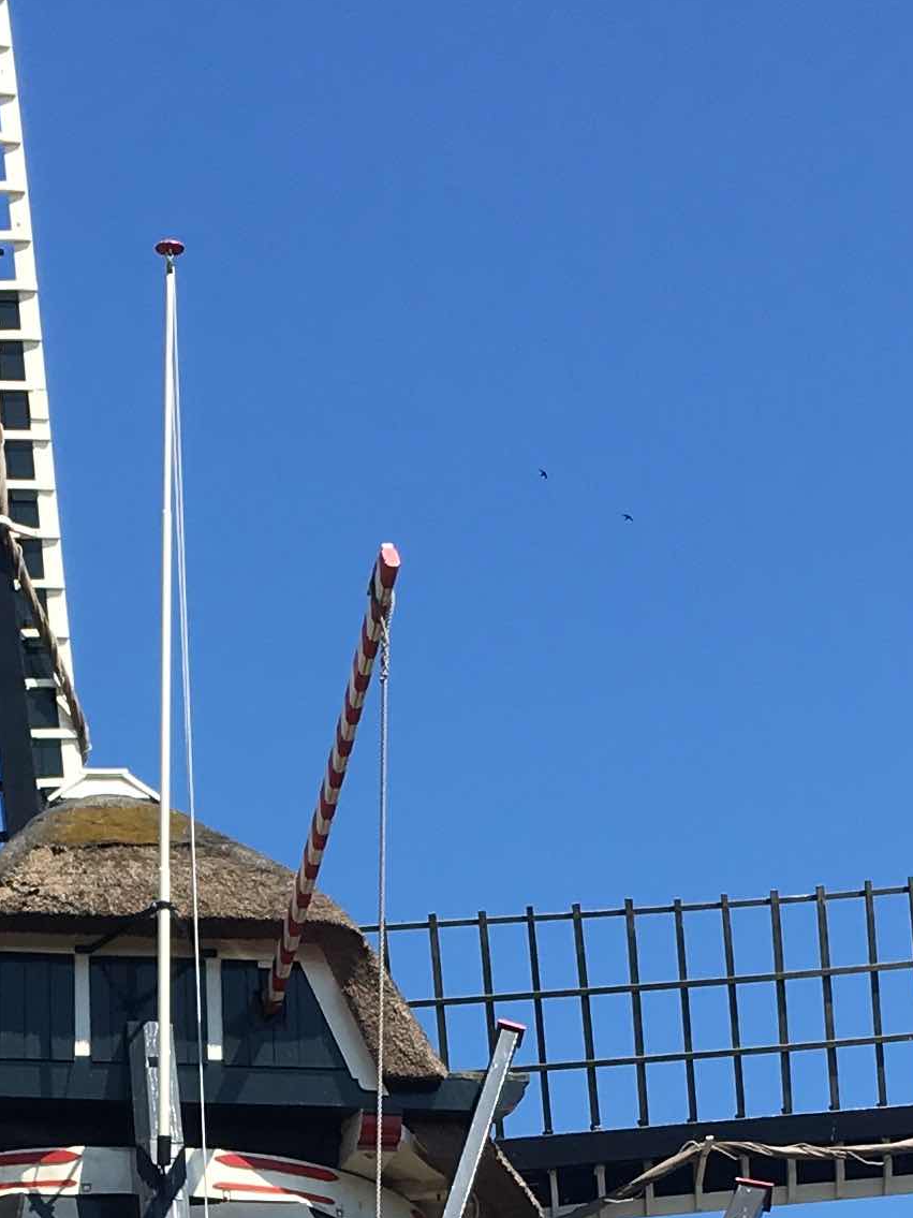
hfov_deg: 14.3
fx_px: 3623
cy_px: 1340
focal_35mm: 103
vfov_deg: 18.4
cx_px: 178
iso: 25
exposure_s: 1/1221
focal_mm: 4.15
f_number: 2.2
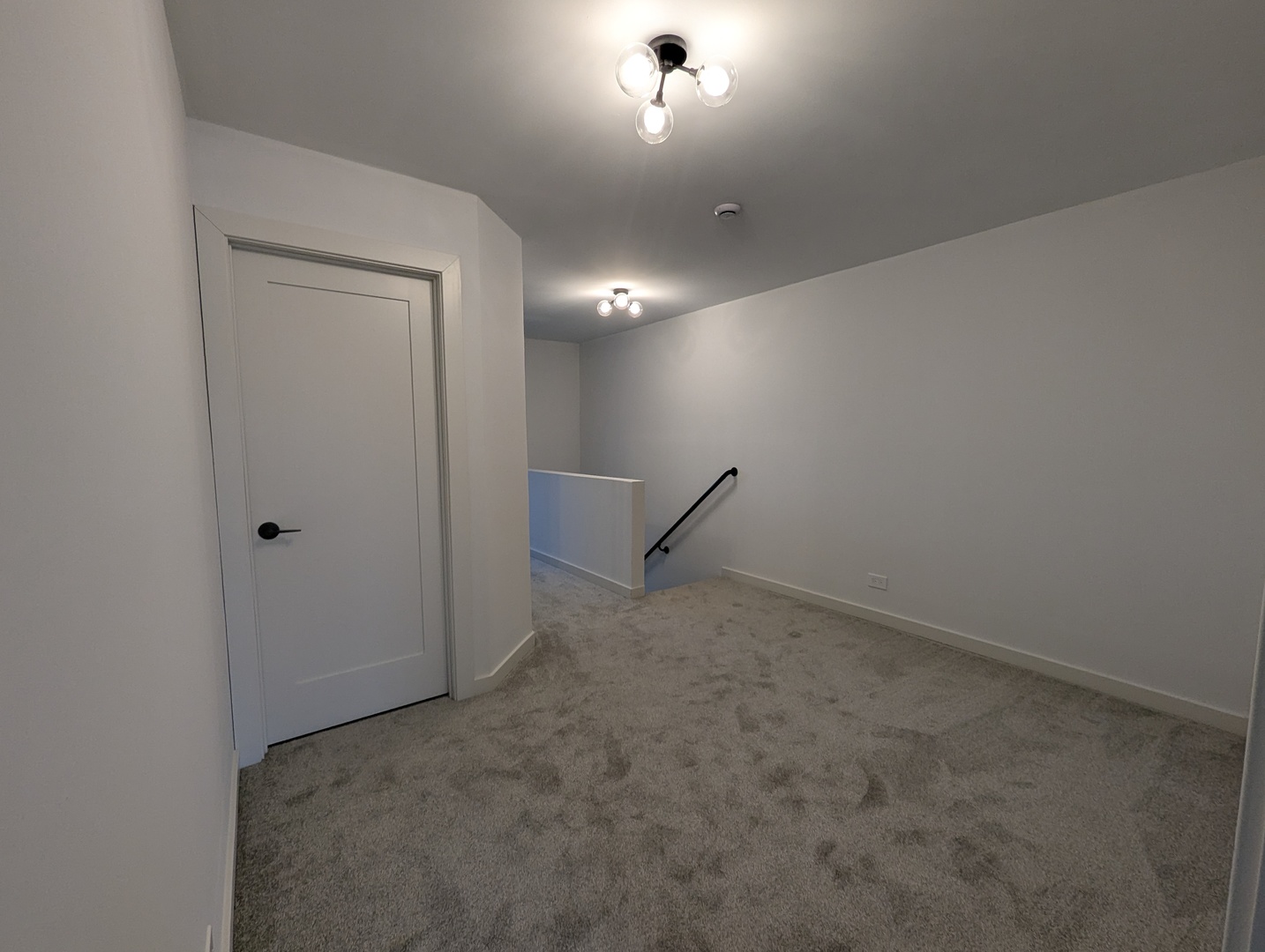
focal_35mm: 13
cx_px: 632
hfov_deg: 106.1
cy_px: 476
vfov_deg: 90.1
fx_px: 476
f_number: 2.2
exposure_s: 1/60
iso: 72
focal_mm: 1.95
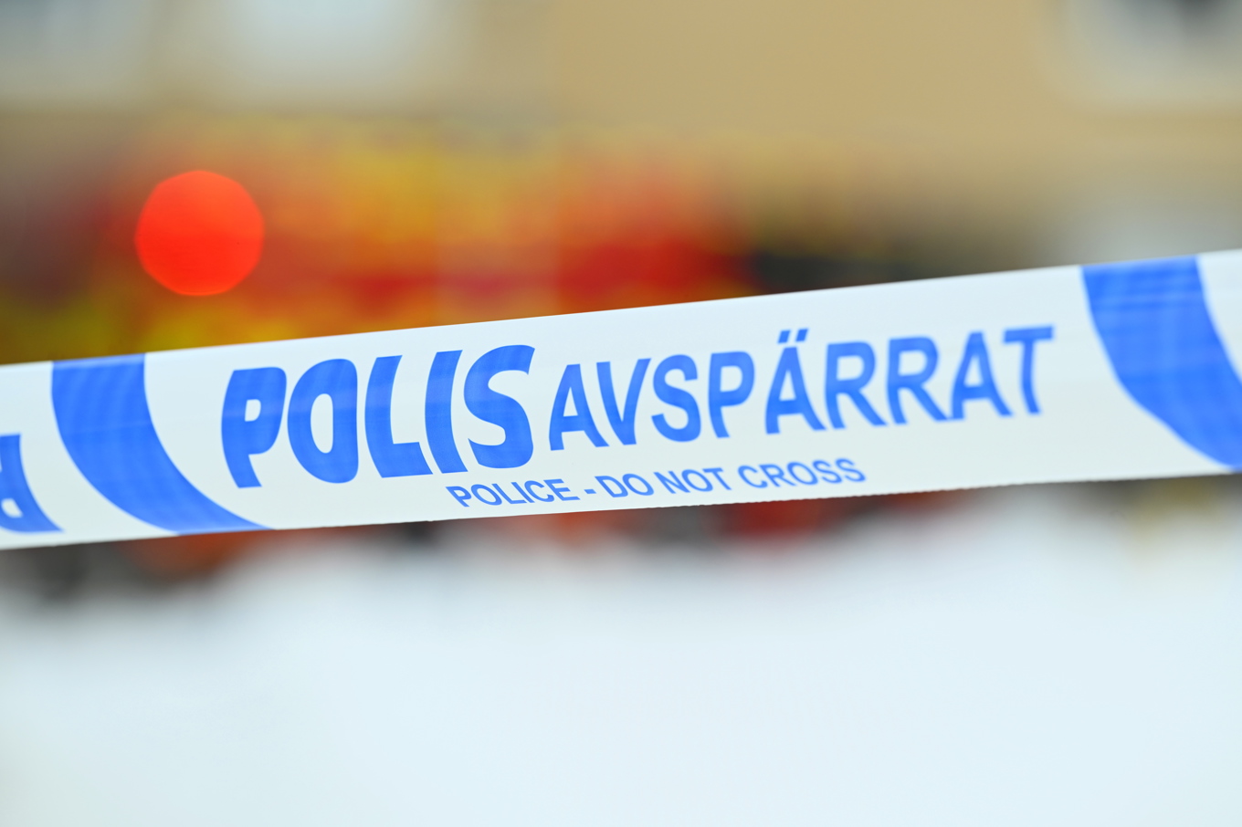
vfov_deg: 6.9
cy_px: 414
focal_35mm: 200
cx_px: 621
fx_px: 6898
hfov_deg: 10.3
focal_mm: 200
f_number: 5
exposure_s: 1/200
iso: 400
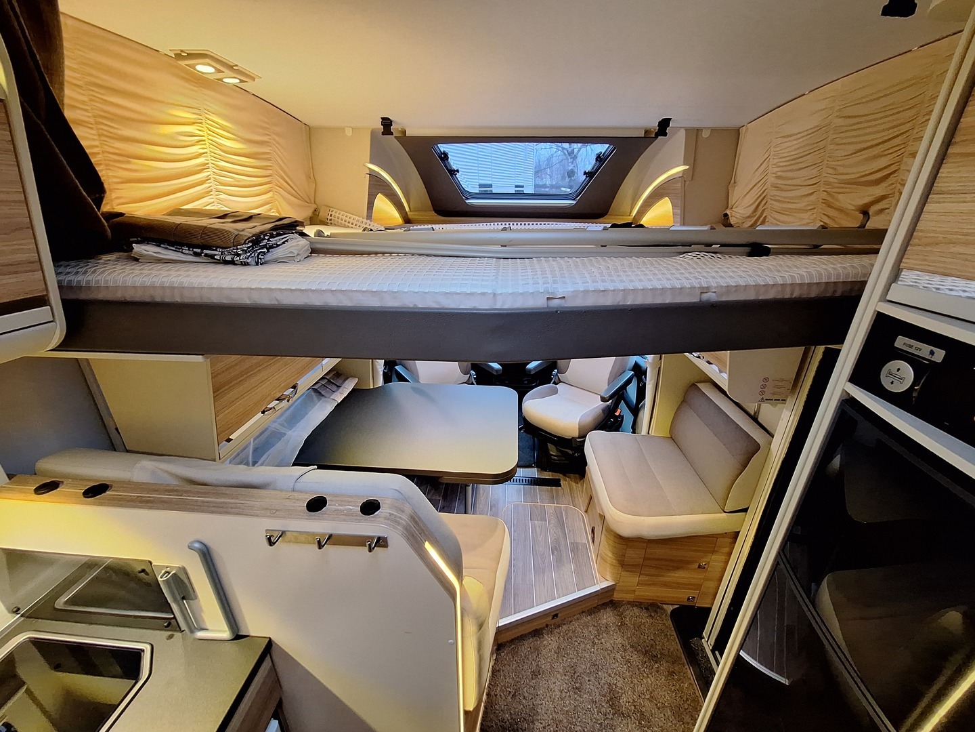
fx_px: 366
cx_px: 488
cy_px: 366
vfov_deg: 89.9
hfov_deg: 106.2
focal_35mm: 13
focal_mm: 1.74
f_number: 2.2
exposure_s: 1/24
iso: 250
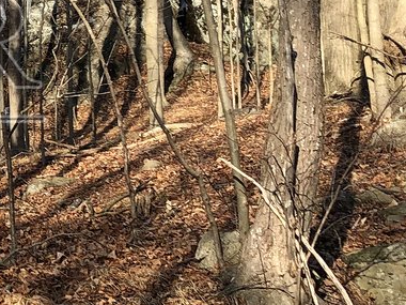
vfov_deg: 12.5
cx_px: -135
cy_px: 66
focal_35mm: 118
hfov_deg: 15.8
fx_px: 1384
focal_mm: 3.99
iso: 20
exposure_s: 1/714
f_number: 1.8
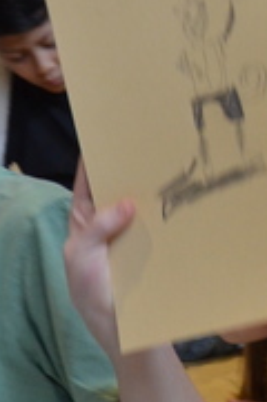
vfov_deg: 8.1
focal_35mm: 254
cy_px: 207
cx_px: 734
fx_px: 2836
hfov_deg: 5.2
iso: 800
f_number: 4.2
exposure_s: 1/40
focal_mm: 30
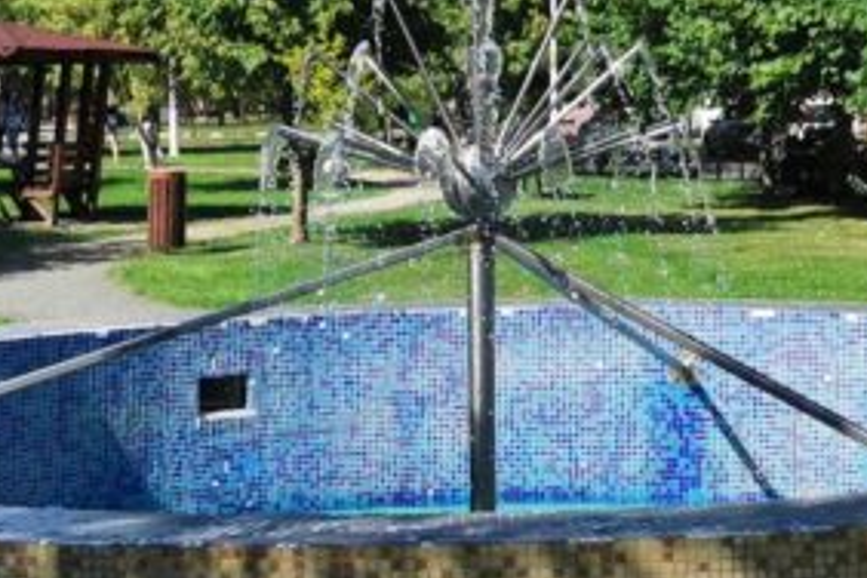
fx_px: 2384
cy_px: 243
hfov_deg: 20.6
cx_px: 520
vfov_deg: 13.8
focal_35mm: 99
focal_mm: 5.56
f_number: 1.6
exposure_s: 1/3460
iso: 50
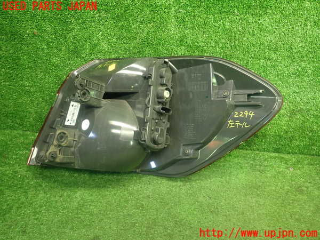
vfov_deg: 49.7
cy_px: 120
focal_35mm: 28
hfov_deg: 63.4
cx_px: 160
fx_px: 259
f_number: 2.2
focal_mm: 5.05
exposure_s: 1/30
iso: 250
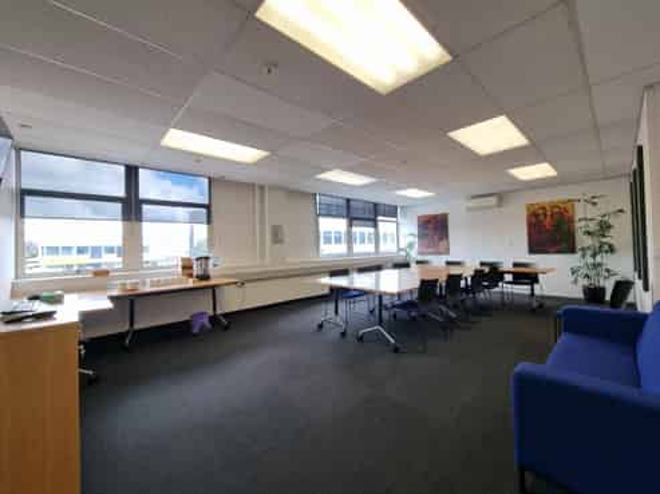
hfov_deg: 106.2
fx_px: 248
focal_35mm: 13
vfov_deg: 89.8
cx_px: 330
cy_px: 247
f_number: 2.2
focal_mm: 2.2
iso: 64
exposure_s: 1/100
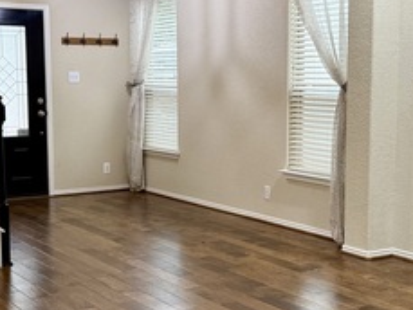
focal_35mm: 67
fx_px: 800
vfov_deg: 21.9
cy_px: 159
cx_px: 216
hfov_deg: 29.0
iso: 200
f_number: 1.78
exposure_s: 1/60
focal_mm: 6.76
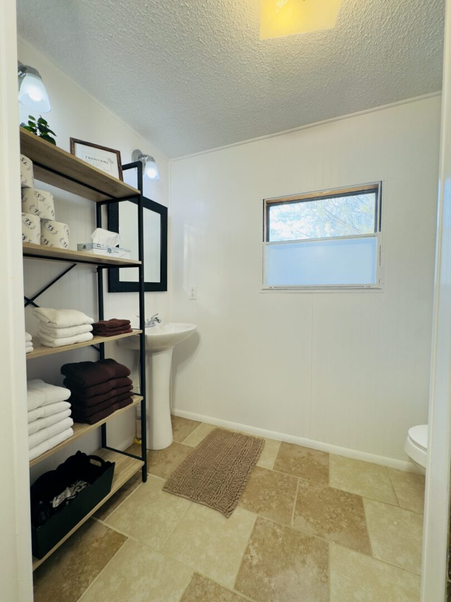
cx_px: 226
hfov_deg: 85.7
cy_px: 301
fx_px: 243
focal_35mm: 14
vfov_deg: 102.1
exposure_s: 1/120
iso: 50
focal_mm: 2.22
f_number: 2.2
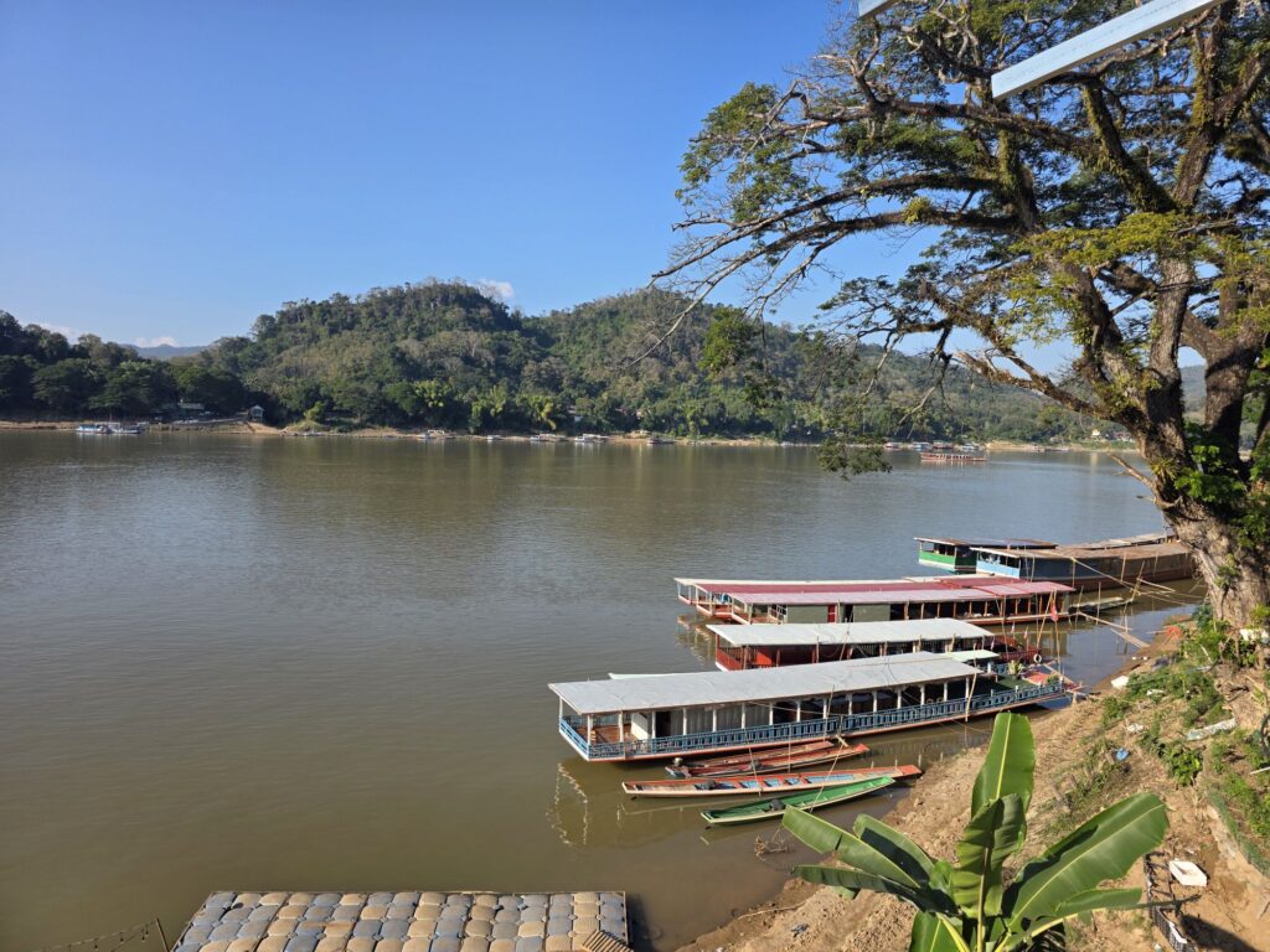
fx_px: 844
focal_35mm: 23
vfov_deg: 58.9
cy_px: 476
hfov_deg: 73.9
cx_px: 635
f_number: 1.7
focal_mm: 6.3
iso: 80
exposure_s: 1/4057
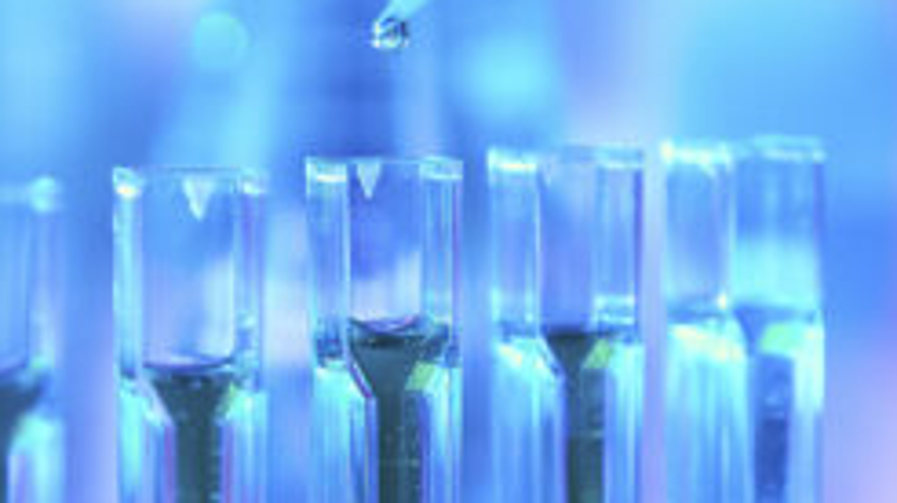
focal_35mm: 196
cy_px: 162
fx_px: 4659
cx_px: 376
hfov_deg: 11.0
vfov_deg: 6.2
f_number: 5.6
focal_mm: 60
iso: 200
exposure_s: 1/80
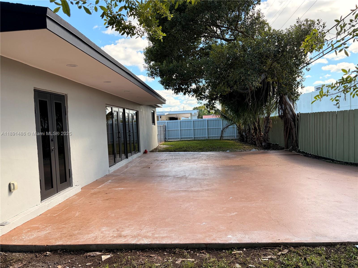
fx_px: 269
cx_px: 179
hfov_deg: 67.3
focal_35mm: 26
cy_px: 134
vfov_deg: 53.1
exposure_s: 1/673
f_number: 1.6
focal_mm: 5.96
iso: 64
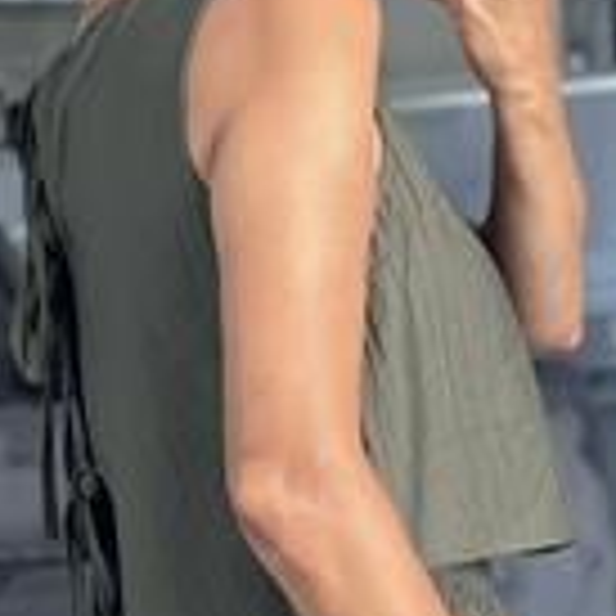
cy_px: 454
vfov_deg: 11.1
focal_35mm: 157
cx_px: 310
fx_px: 3161
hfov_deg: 11.1
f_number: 1.78
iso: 125
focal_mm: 6.86
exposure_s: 1/106
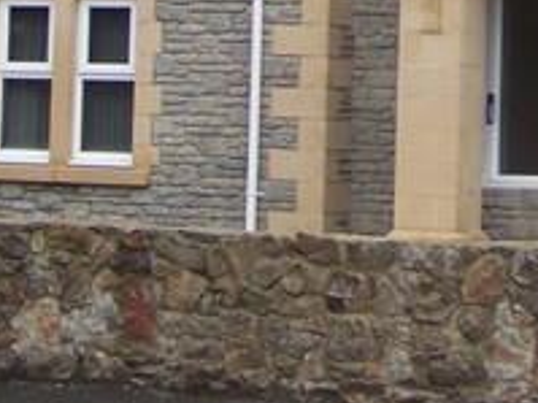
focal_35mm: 185
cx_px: 589
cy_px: -289
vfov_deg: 7.8
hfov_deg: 10.6
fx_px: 2874
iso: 66
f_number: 2.8
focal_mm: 5.85
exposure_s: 1/160
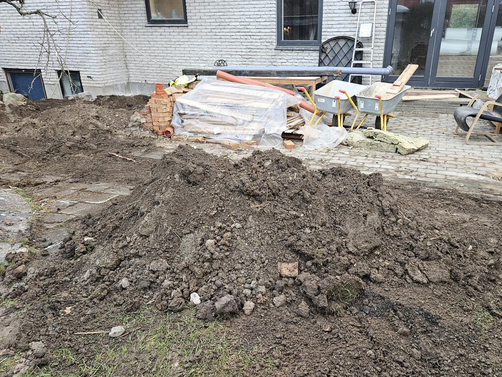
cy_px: 201
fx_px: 392
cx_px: 280
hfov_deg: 65.1
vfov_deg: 51.3
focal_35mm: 27
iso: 125
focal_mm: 5.4
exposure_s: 1/100
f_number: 1.8
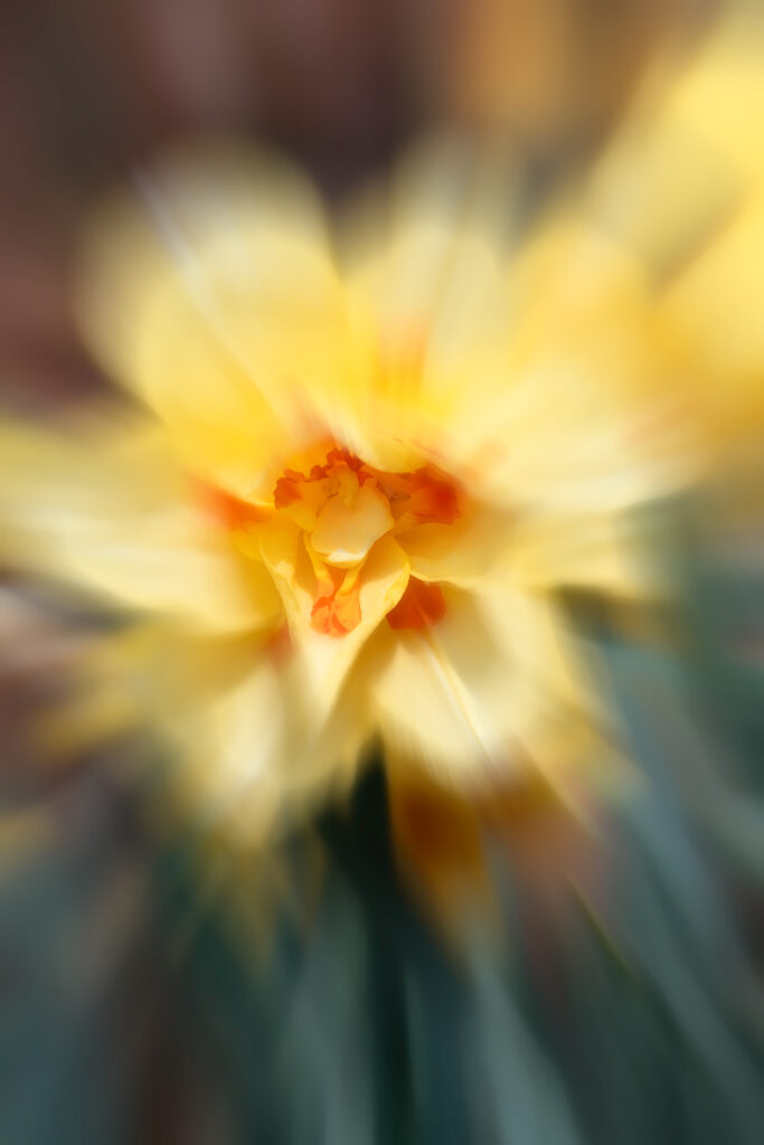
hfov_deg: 8.6
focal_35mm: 160
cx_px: 382
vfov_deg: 12.8
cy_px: 572
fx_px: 5091
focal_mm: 160
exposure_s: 1/800
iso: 200
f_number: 8
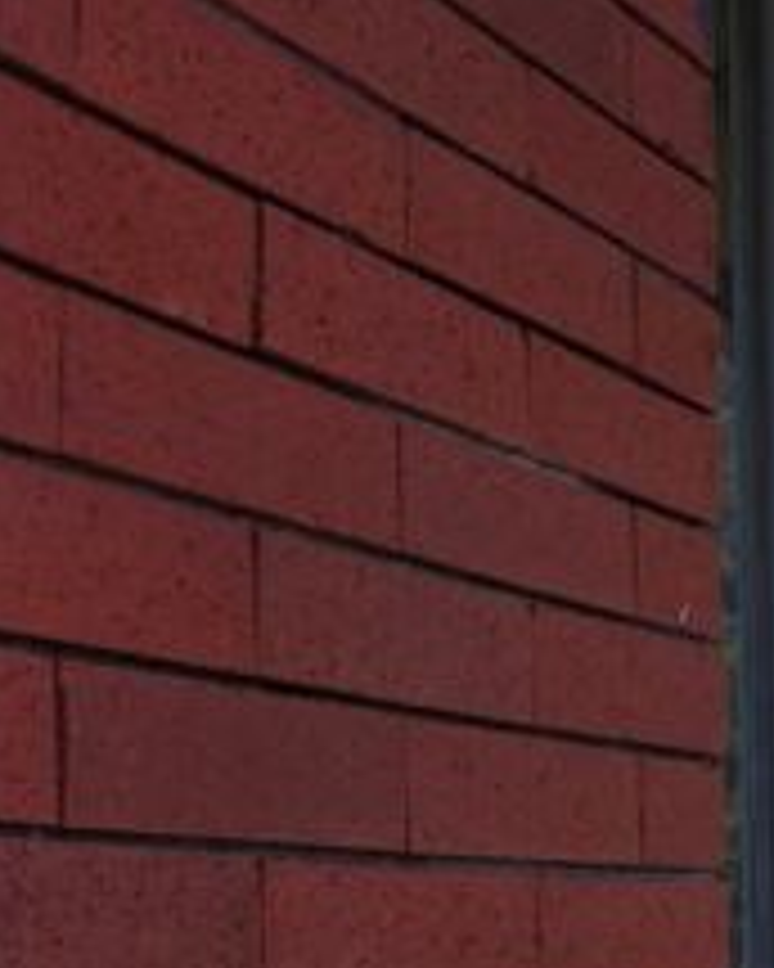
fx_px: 3207
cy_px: 887
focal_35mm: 112
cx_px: 1577
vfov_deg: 16.9
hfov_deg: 12.1
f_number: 2.8
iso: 80
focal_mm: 3.85
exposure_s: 1/431
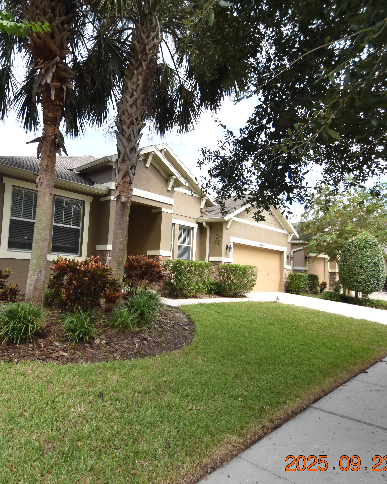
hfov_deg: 62.3
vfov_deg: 75.0
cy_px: 249
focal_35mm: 22
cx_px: 146
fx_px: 315
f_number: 3.5
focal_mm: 10
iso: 800
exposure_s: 1/3000
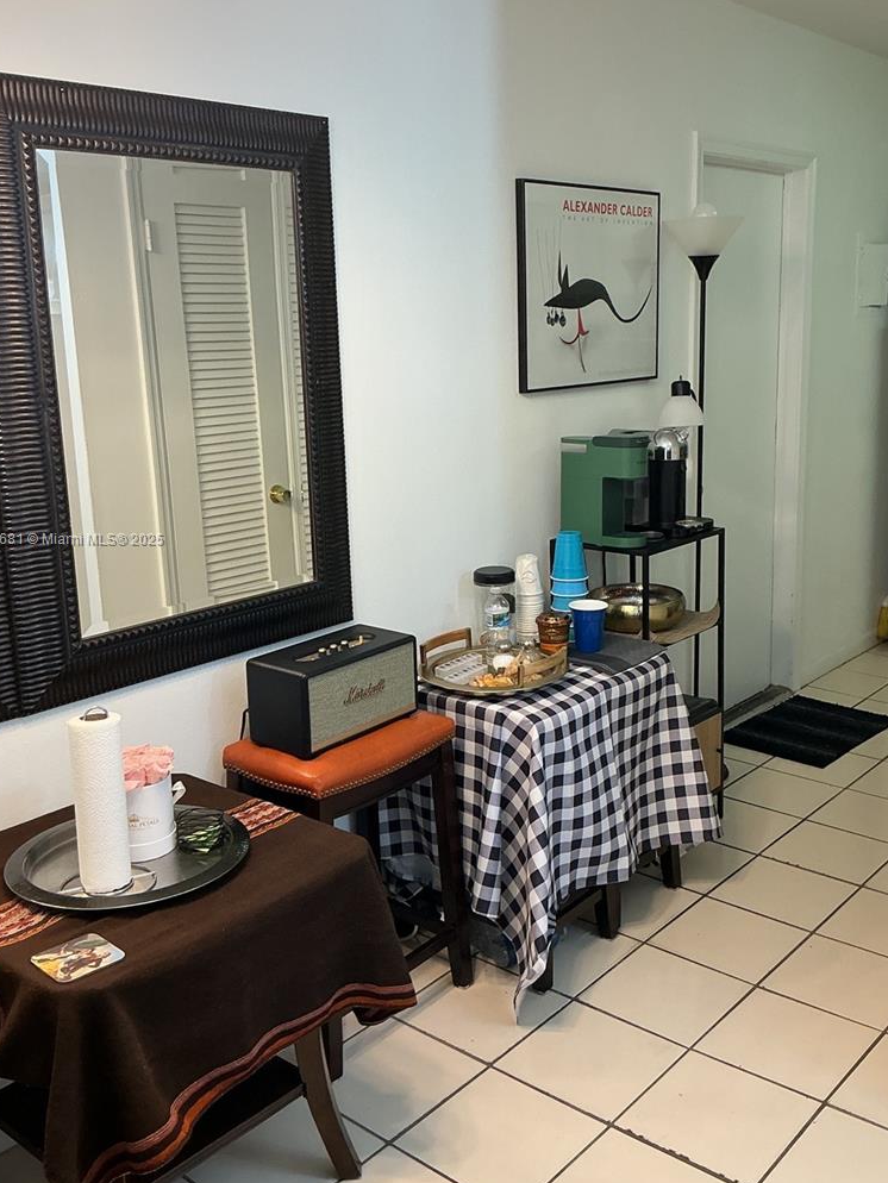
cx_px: 481
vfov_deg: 52.5
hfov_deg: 40.7
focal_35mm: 35
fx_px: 1197
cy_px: 540
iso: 50
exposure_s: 1/60
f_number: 1.8
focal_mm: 3
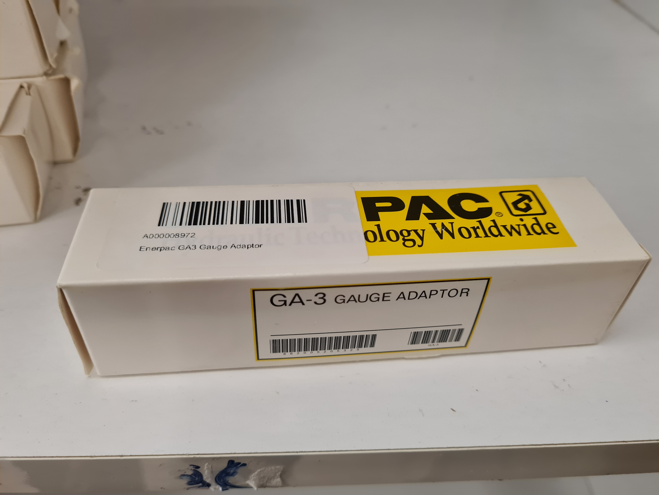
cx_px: 330
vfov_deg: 53.1
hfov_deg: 67.3
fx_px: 495
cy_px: 248
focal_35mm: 26
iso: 400
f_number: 1.8
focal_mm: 5.4
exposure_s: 1/50
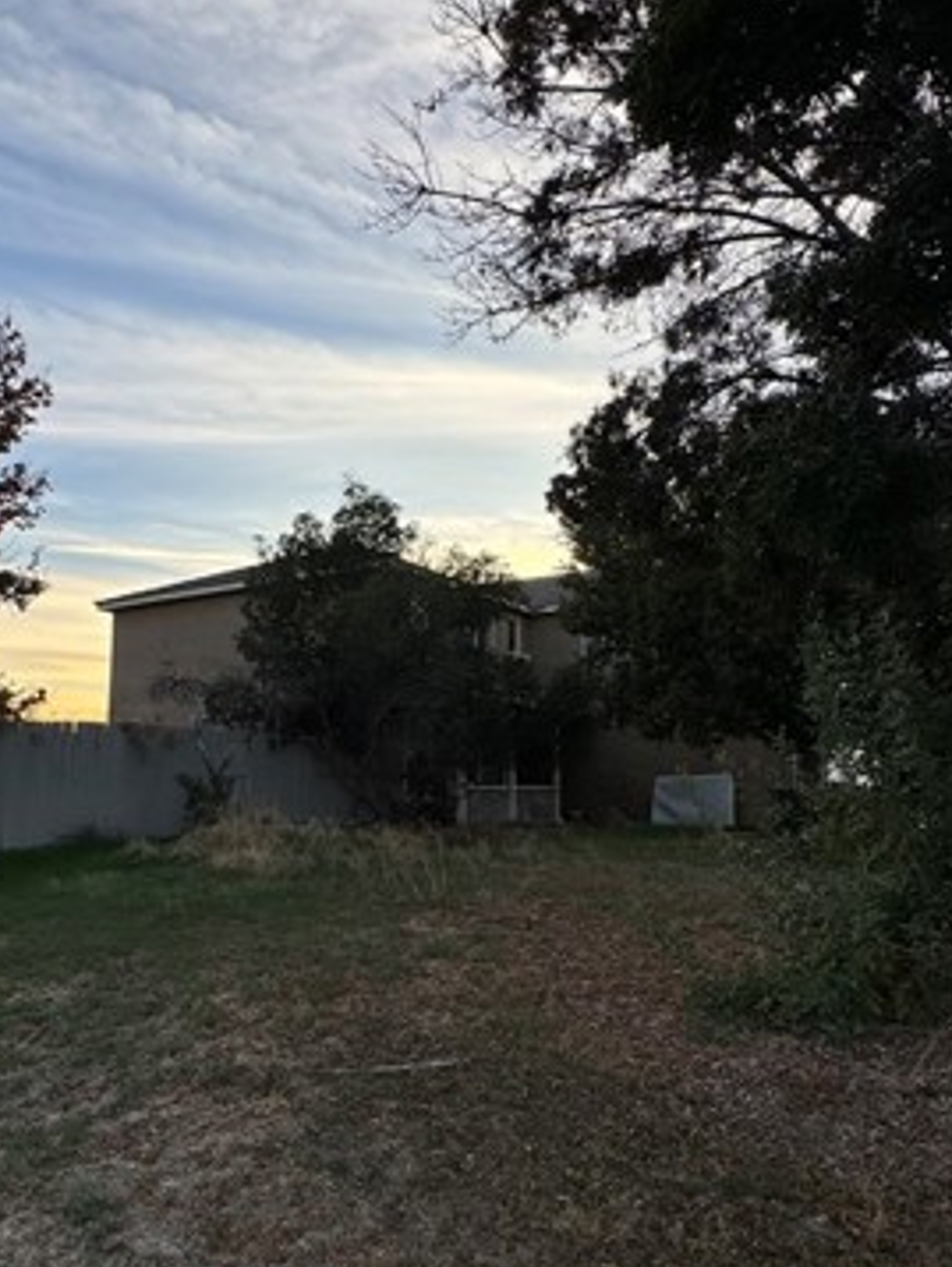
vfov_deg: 69.2
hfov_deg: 54.7
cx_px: 400
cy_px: 694
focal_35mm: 25
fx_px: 916
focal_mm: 2.22
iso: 40
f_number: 2.2
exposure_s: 1/453
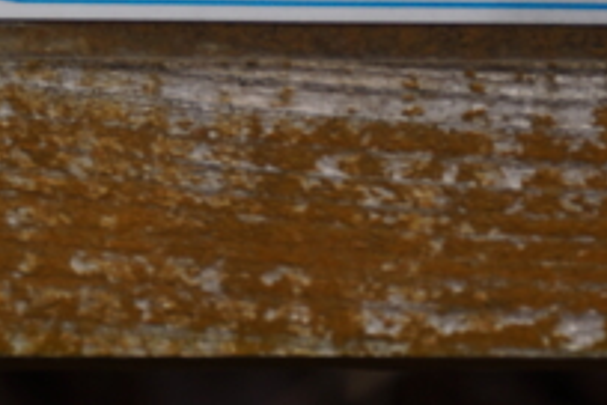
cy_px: -314
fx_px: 10571
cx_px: 354
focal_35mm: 627
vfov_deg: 2.2
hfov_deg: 3.3
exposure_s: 1/250
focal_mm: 107
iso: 100
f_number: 10
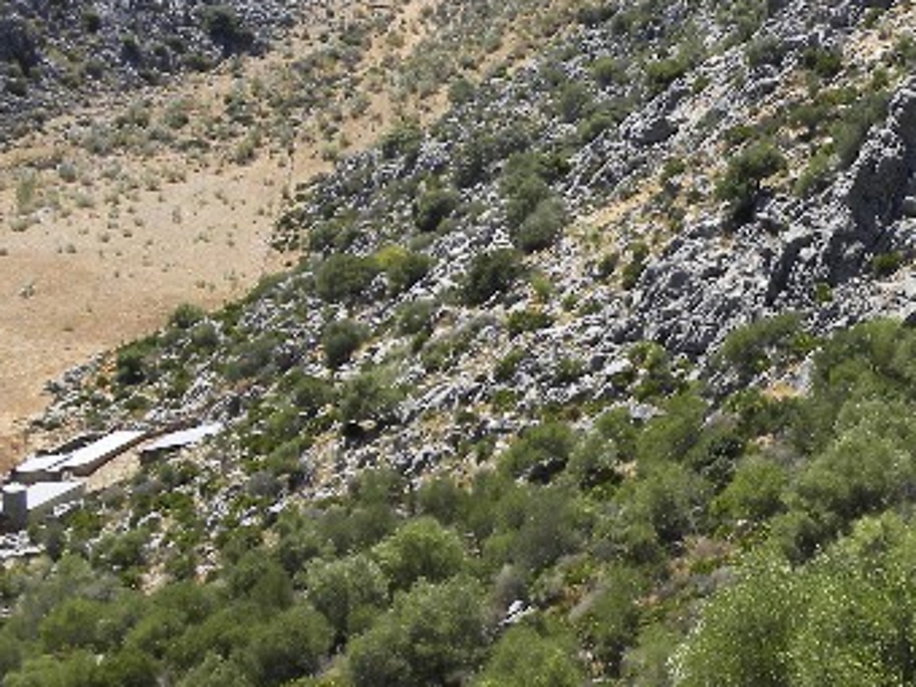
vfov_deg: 16.9
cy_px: 175
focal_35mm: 87
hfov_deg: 21.5
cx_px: 981
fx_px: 2302
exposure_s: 1/230
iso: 64
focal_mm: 6.6
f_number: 5.6
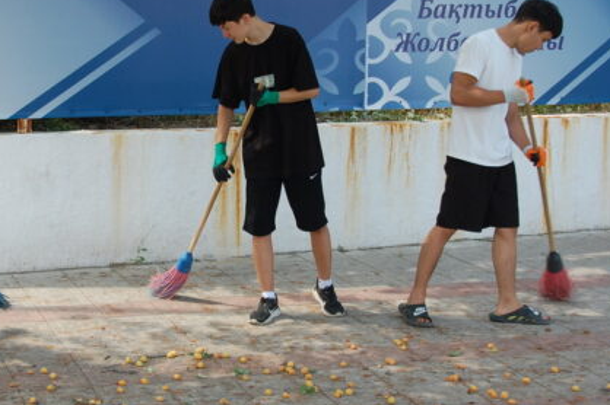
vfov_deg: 19.4
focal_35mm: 70
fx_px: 1185
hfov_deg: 28.5
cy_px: 190
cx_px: 174
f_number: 6.3
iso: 200
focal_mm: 26
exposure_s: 1/125
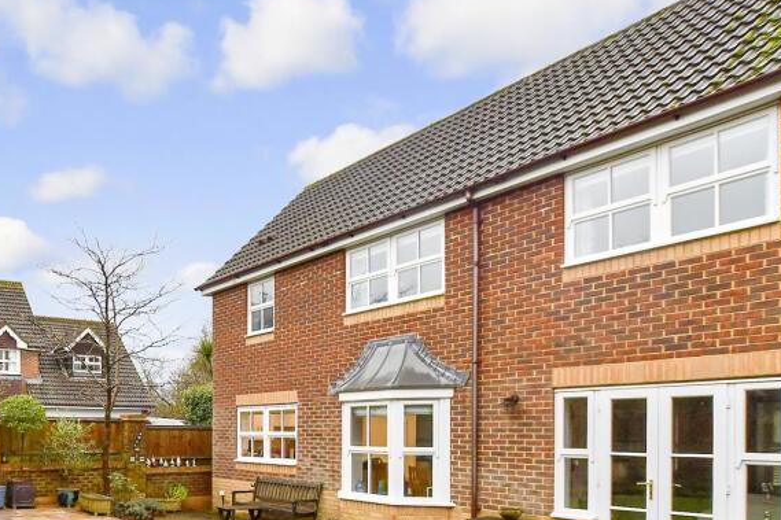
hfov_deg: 62.9
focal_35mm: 27
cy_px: 453
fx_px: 586
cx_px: 181
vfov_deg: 44.3
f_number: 8
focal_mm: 10
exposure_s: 1/100
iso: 400
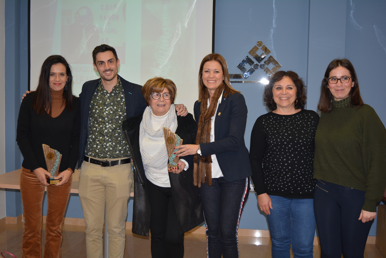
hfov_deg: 46.4
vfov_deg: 31.9
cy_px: 129
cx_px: 193
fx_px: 451
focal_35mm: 42
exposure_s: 1/60
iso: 400
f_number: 4.2
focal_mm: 28
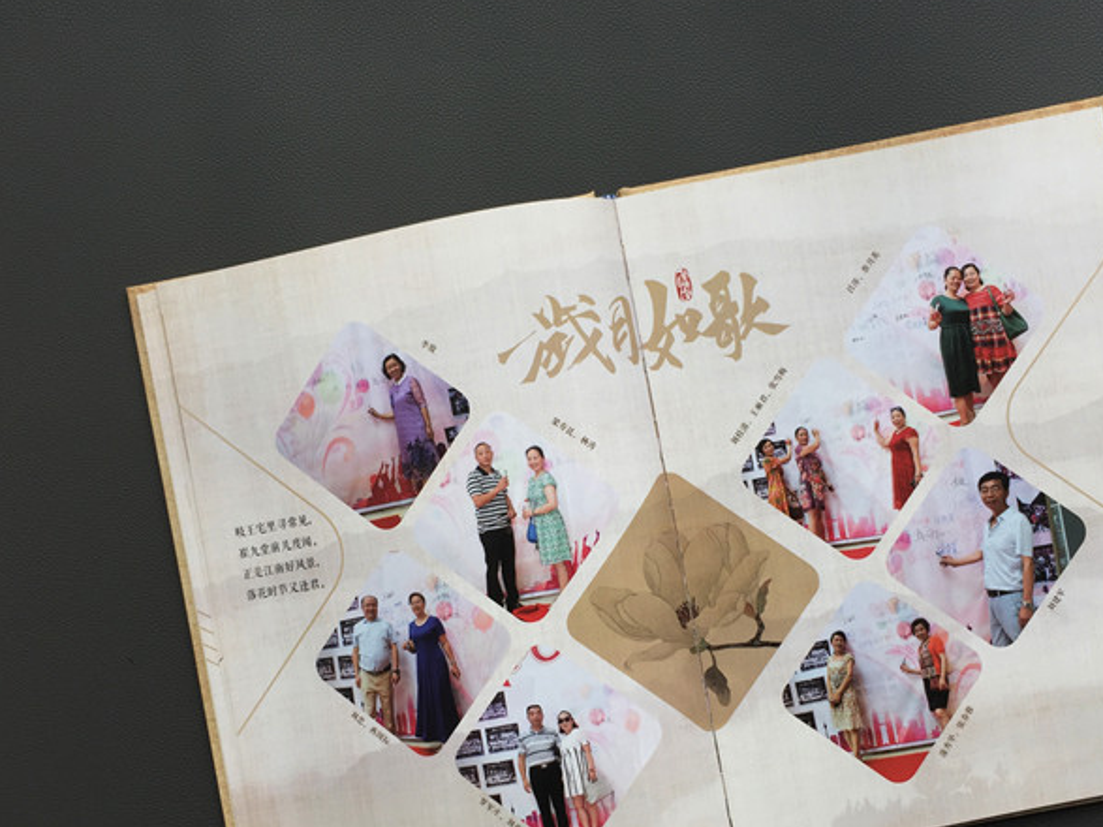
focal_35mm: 39
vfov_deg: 36.5
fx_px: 1242
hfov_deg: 47.8
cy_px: 528
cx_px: 590
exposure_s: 1/120
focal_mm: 4.15
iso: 32
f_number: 2.2
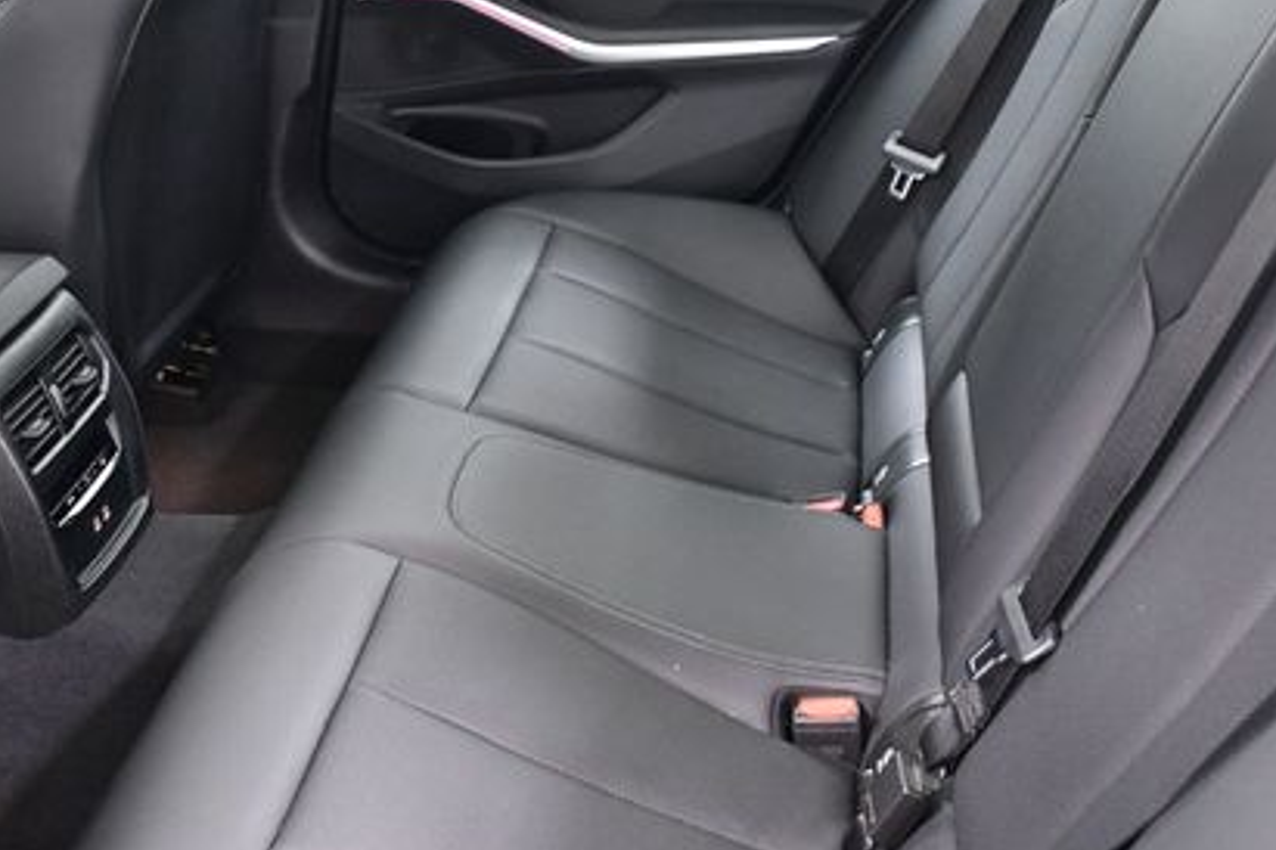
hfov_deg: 46.3
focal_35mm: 42
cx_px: 559
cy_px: 298
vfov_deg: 31.7
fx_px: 1489
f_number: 4
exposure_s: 1/60
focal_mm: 18
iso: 2500
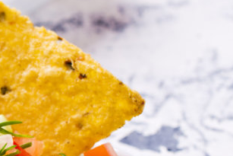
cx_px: -39
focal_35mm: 150
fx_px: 971
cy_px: 112
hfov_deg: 13.3
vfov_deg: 9.1
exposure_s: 1/160
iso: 125
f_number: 8
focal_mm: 40
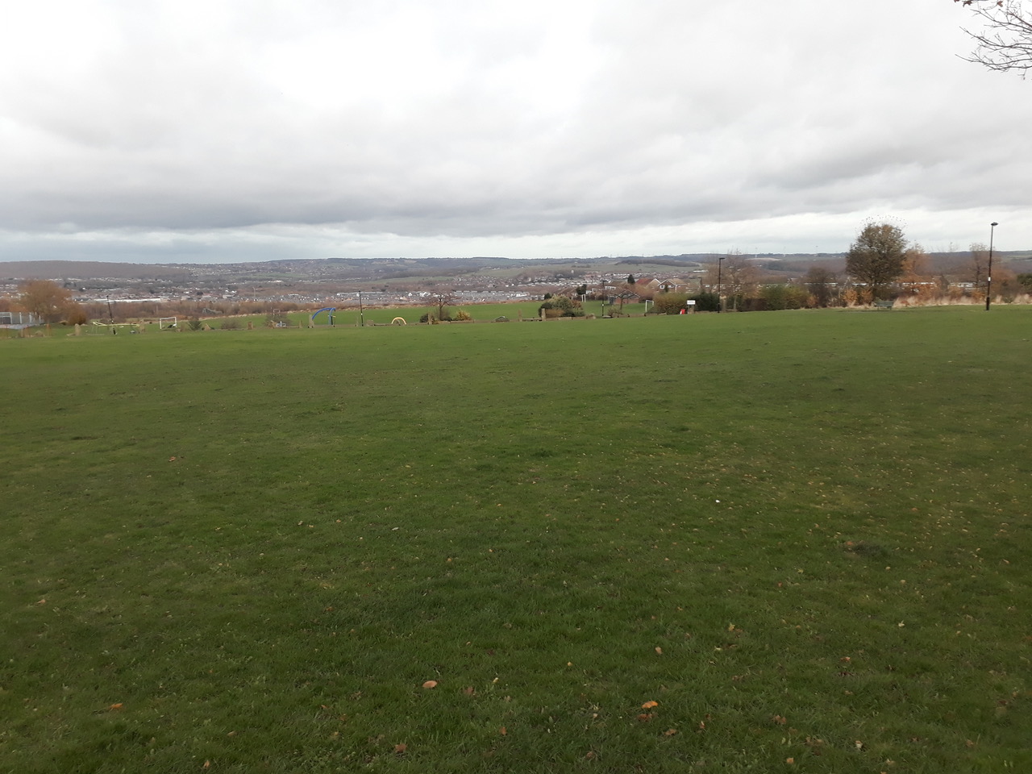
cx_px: 516
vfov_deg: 51.4
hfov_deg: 65.3
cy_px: 387
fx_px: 805
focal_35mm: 27
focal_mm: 3.6
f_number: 1.9
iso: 100
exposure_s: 1/33
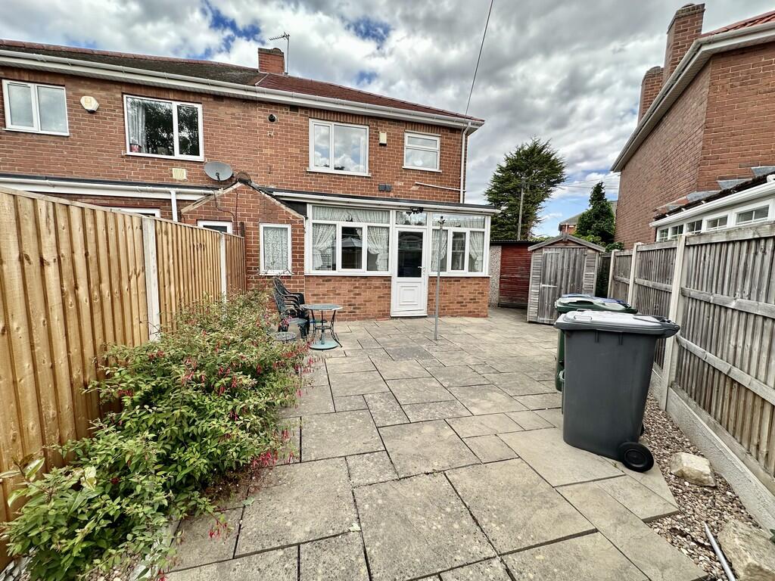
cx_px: 388
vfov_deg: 85.7
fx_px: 313
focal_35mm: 14
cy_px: 290
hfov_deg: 102.1
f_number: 2.2
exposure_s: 1/415
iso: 40
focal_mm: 2.22
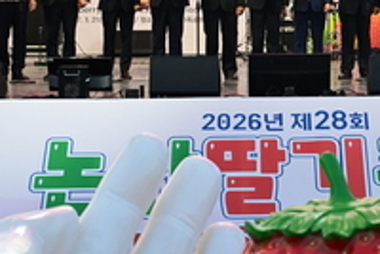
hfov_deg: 18.4
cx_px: 302
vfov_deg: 12.3
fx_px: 1163
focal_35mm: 110
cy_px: -15
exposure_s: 1/250
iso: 640
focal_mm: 49
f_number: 4
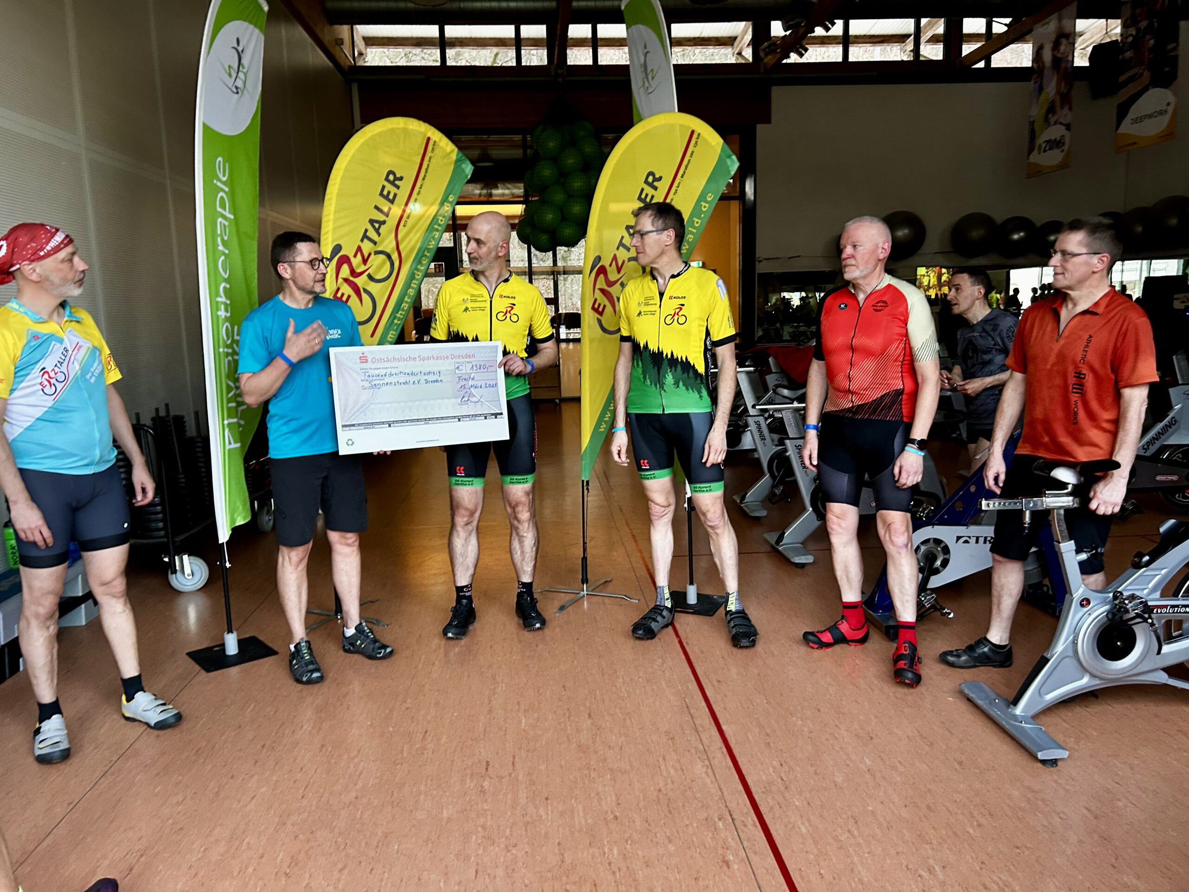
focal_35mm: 26
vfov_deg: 53.1
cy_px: 446
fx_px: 893
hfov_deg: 67.3
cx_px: 594
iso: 200
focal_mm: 5.7
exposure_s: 1/60
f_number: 1.5
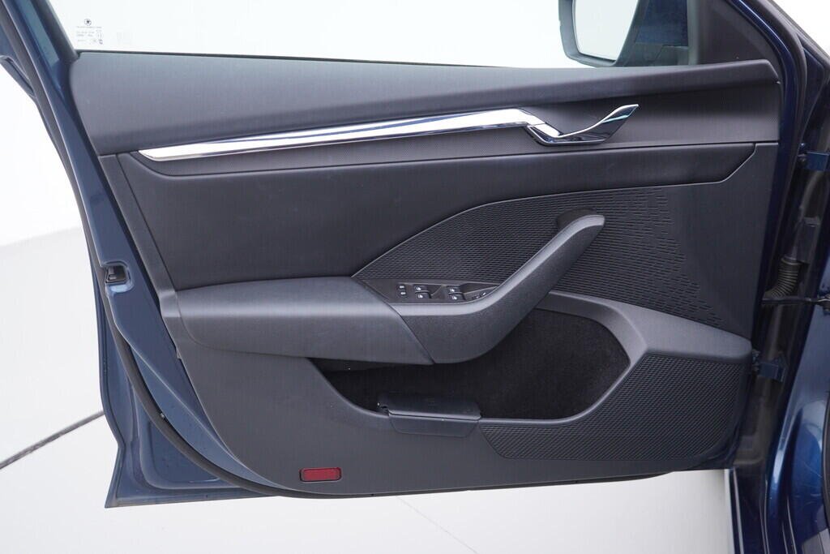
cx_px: 415
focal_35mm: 36
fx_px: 830
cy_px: 277
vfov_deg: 36.9
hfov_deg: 53.1
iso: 125
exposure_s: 1/40
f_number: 2.8
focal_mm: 24
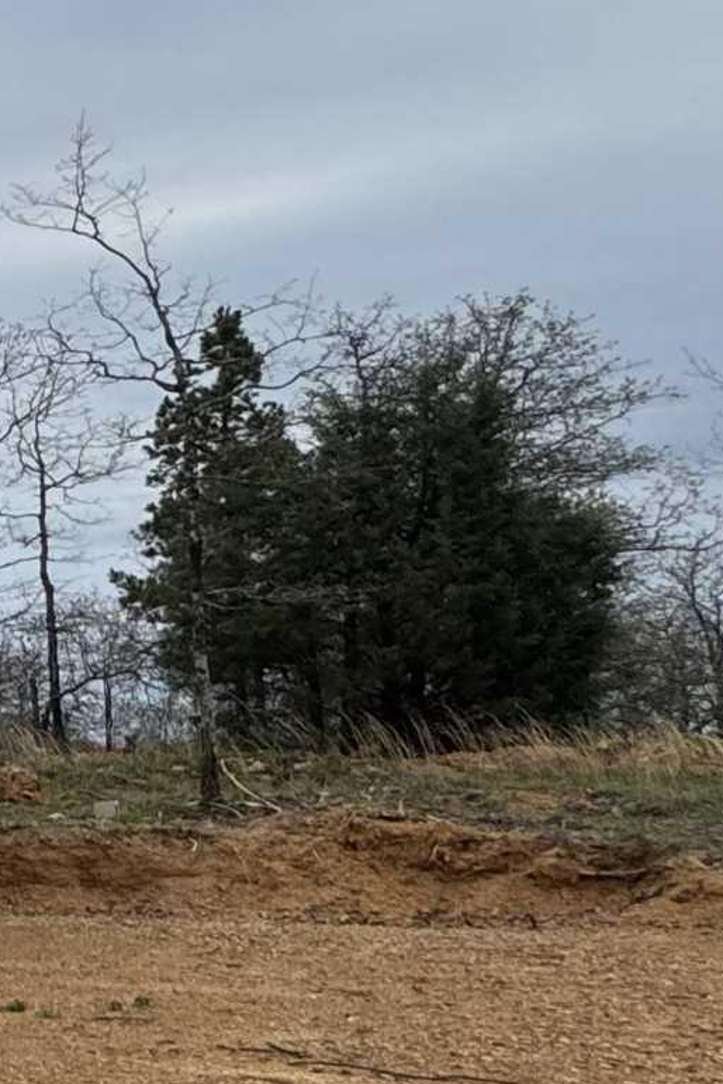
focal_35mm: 58
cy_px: 733
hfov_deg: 13.4
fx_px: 1747
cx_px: -1180
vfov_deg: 34.1
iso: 40
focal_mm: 2.22
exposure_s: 1/956
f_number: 2.2
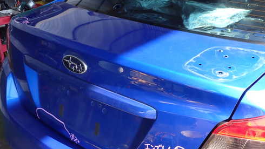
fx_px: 281
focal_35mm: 40
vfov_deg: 29.7
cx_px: 145
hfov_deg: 50.4
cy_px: 68
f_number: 3.2
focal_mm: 5.4
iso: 100
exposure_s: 1/100
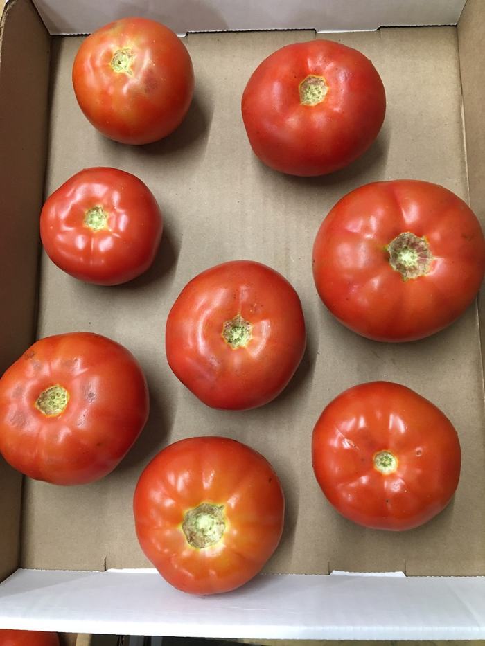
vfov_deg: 61.7
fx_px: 542
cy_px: 323
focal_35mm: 29
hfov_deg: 48.2
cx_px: 242
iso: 125
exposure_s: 1/30
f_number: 2.2
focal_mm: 4.15
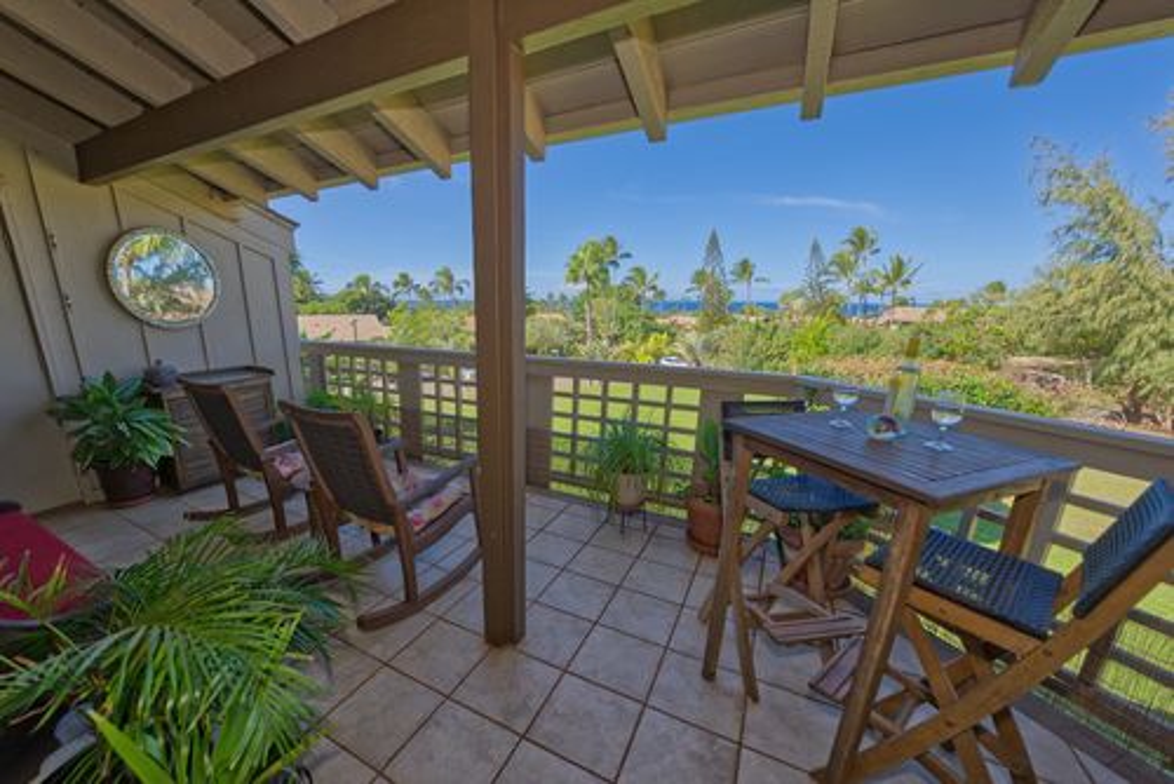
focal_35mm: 12
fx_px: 392
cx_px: 587
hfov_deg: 112.6
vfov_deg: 90.1
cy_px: 392
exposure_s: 1/1000
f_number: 2.8
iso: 100
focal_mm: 12
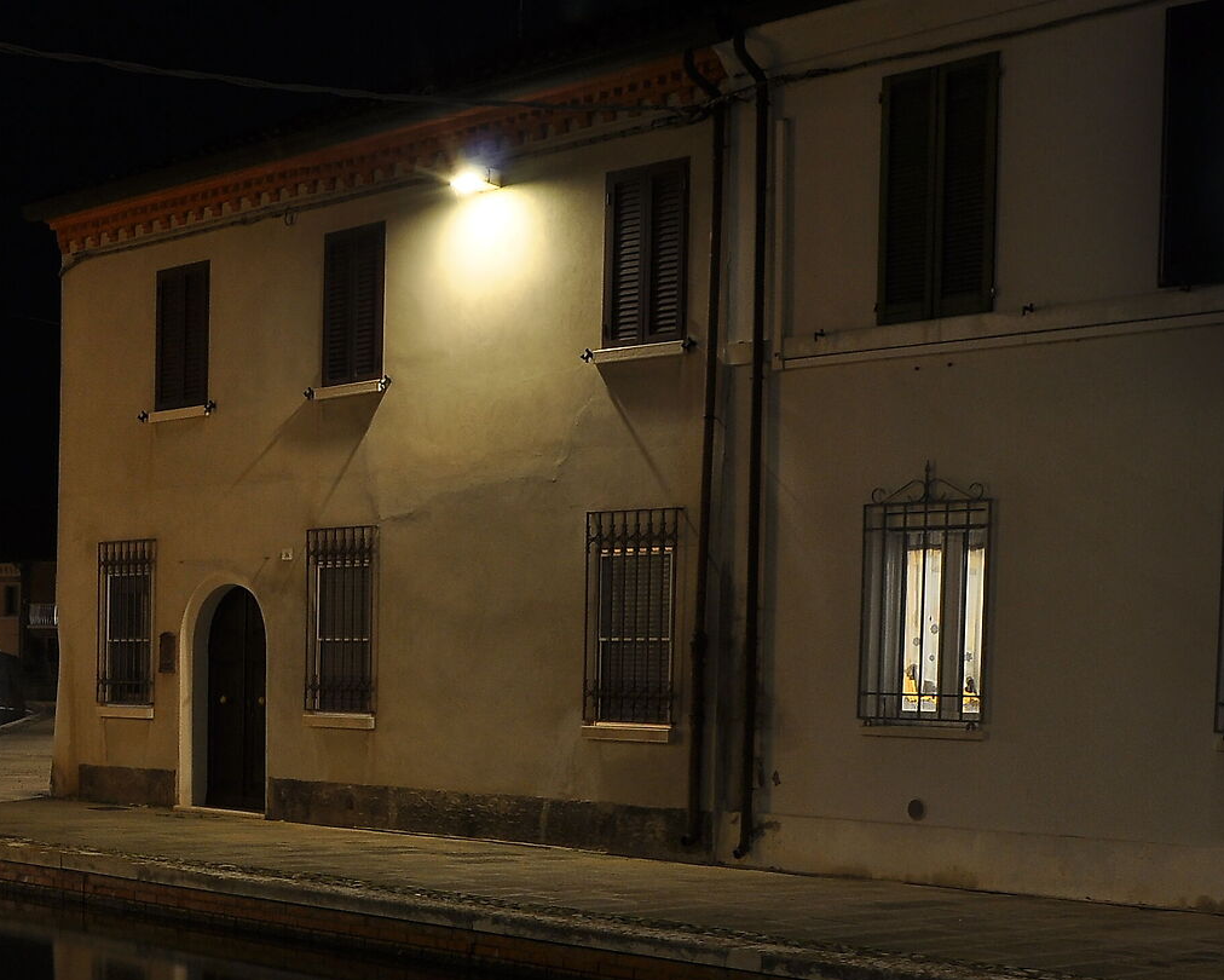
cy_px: 800
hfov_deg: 29.6
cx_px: 30
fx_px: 2174
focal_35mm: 60
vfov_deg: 24.9
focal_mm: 18
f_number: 11
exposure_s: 2.5
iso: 200
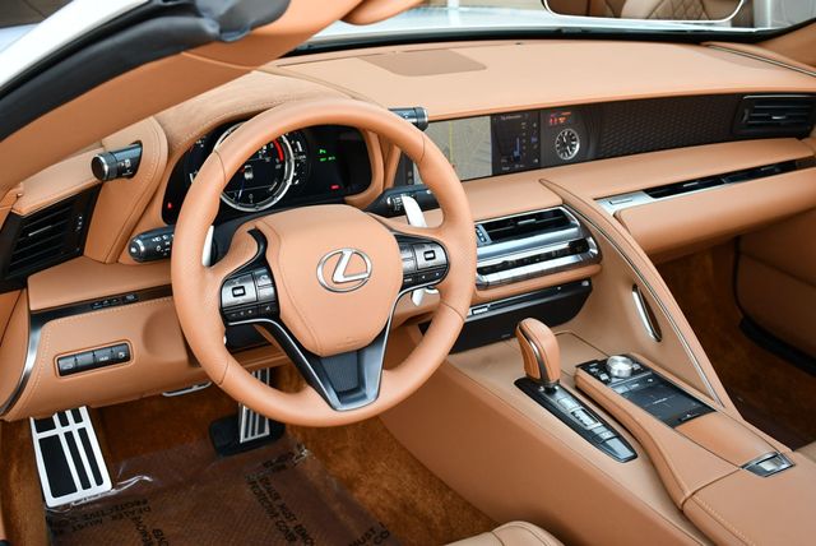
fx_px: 1044
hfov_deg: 42.7
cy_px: 273
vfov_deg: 29.3
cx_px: 408
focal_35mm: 46
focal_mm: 23
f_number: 3.8
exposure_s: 1/250
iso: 560
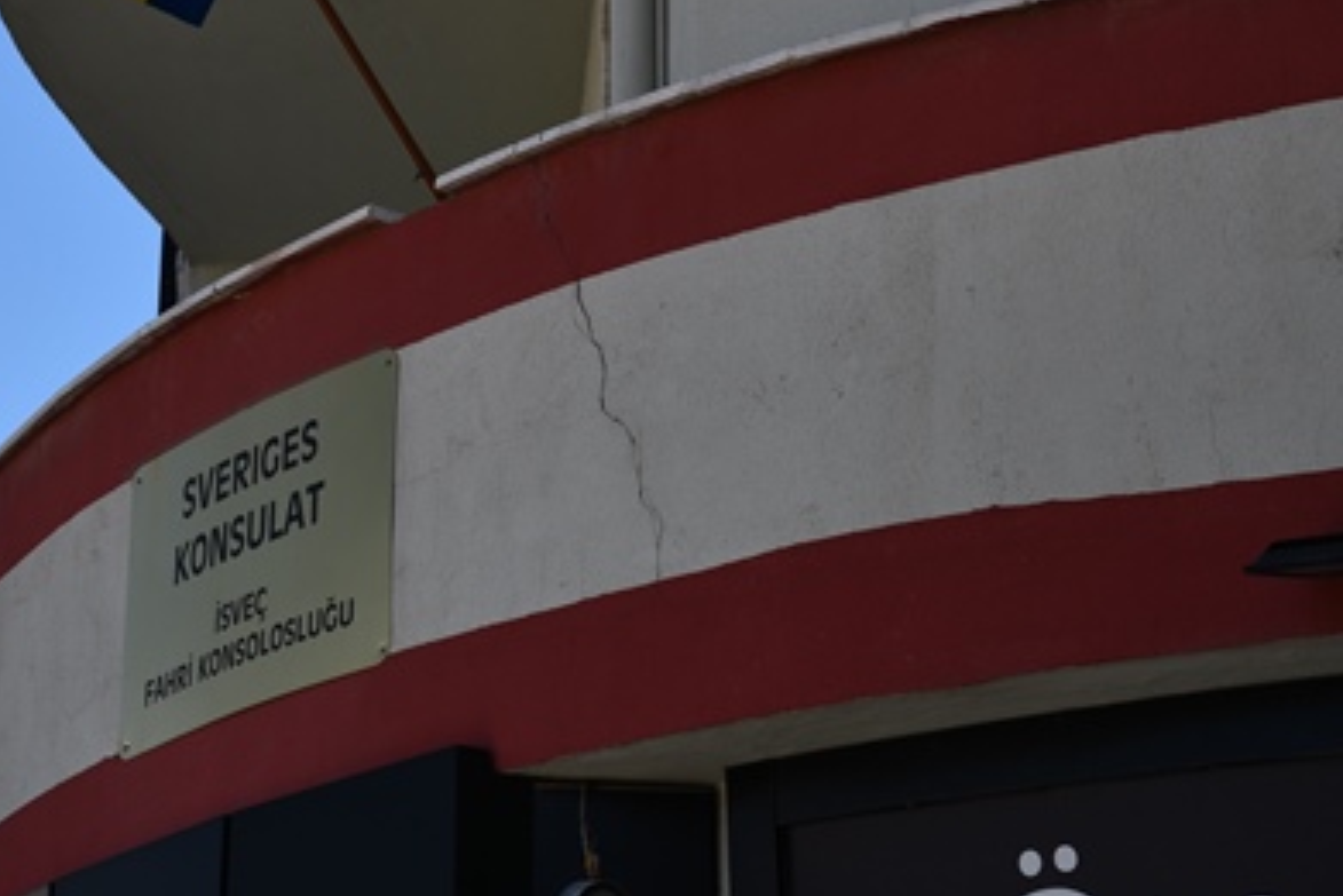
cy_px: 173
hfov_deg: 19.6
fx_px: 3844
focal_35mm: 103
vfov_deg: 13.2
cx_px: 302
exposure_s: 1/320
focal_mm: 42
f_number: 9
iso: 100
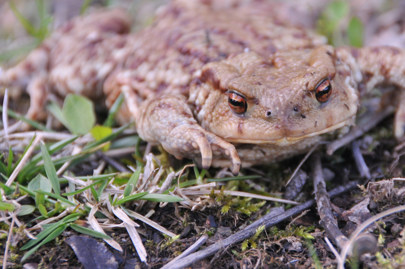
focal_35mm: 356
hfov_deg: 5.8
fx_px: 4000
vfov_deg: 3.9
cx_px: 253
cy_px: 105
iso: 500
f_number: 5.6
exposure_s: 1/100
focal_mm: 170
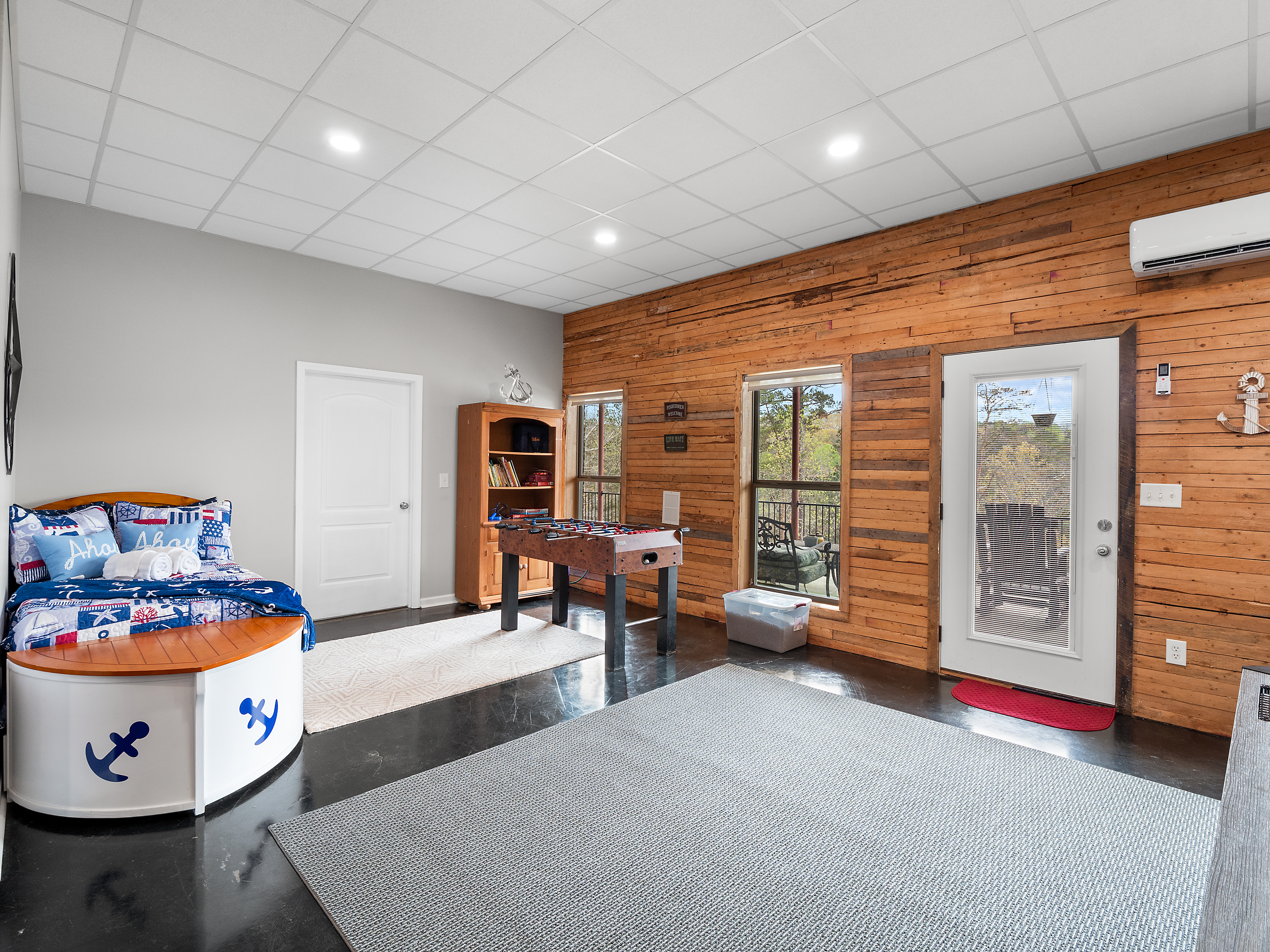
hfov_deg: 94.5
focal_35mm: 16
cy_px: 476
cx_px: 635
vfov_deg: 78.1
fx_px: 587
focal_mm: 8
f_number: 5.6
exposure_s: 1/8
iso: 200
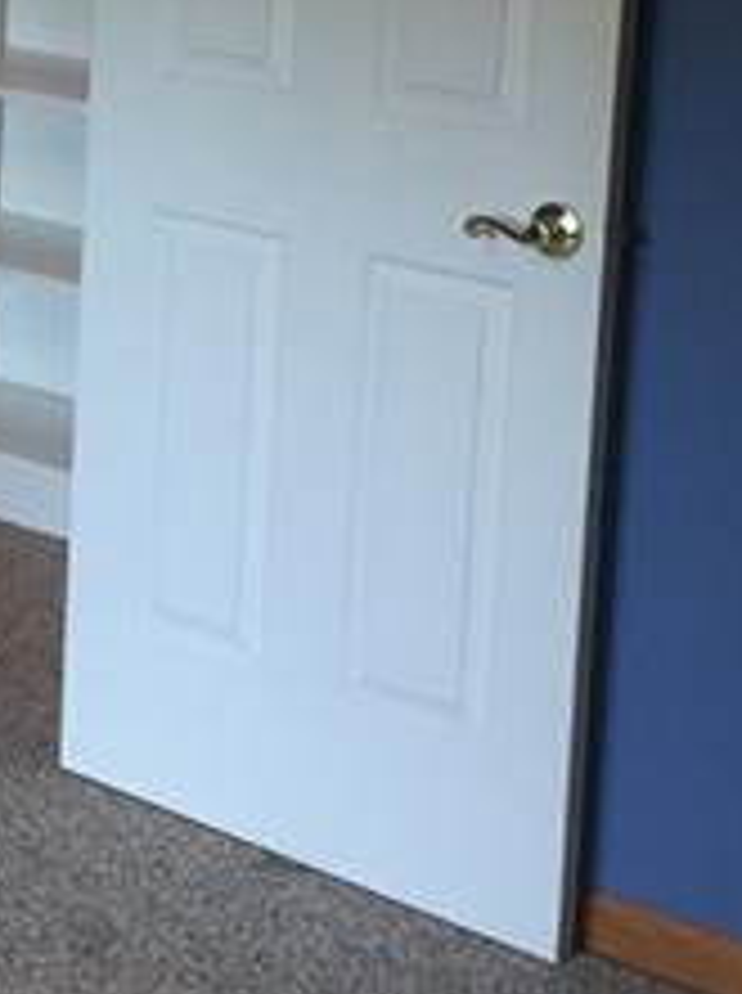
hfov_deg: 13.5
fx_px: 2895
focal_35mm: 101
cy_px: 22
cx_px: -459
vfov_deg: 19.0
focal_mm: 4.15
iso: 80
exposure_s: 1/30
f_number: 2.2
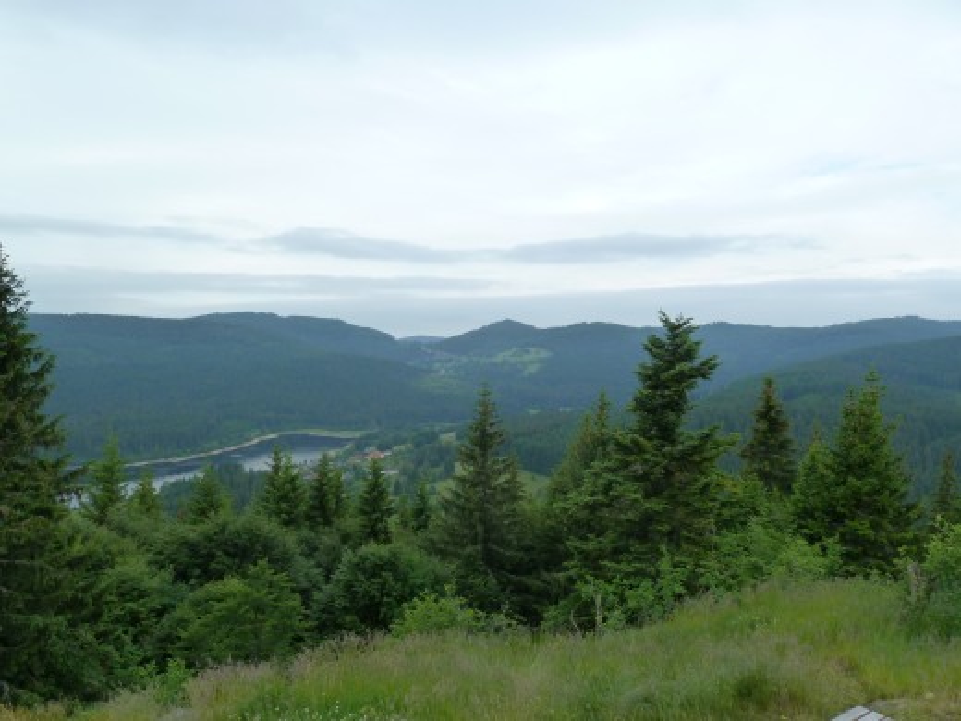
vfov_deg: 54.9
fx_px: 694
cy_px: 360
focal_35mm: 25
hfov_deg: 69.4
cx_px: 480
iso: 125
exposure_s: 1/250
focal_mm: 4.1
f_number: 4
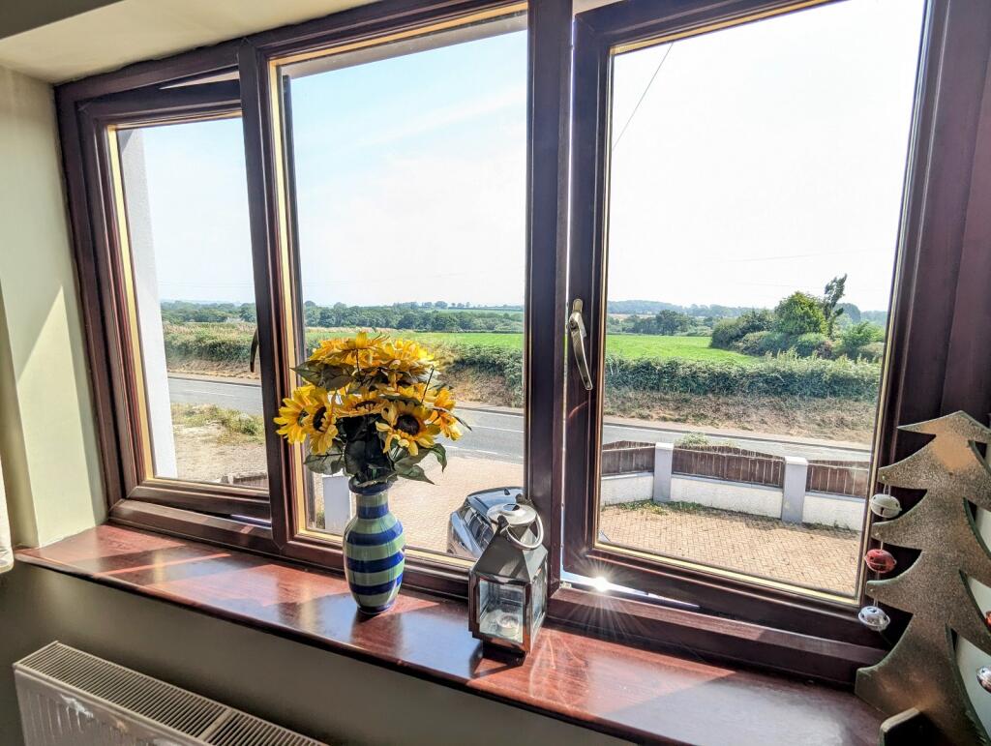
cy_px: 373
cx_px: 496
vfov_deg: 78.2
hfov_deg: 94.4
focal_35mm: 16
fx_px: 459
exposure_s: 1/367
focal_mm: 2.35
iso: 50
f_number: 2.2
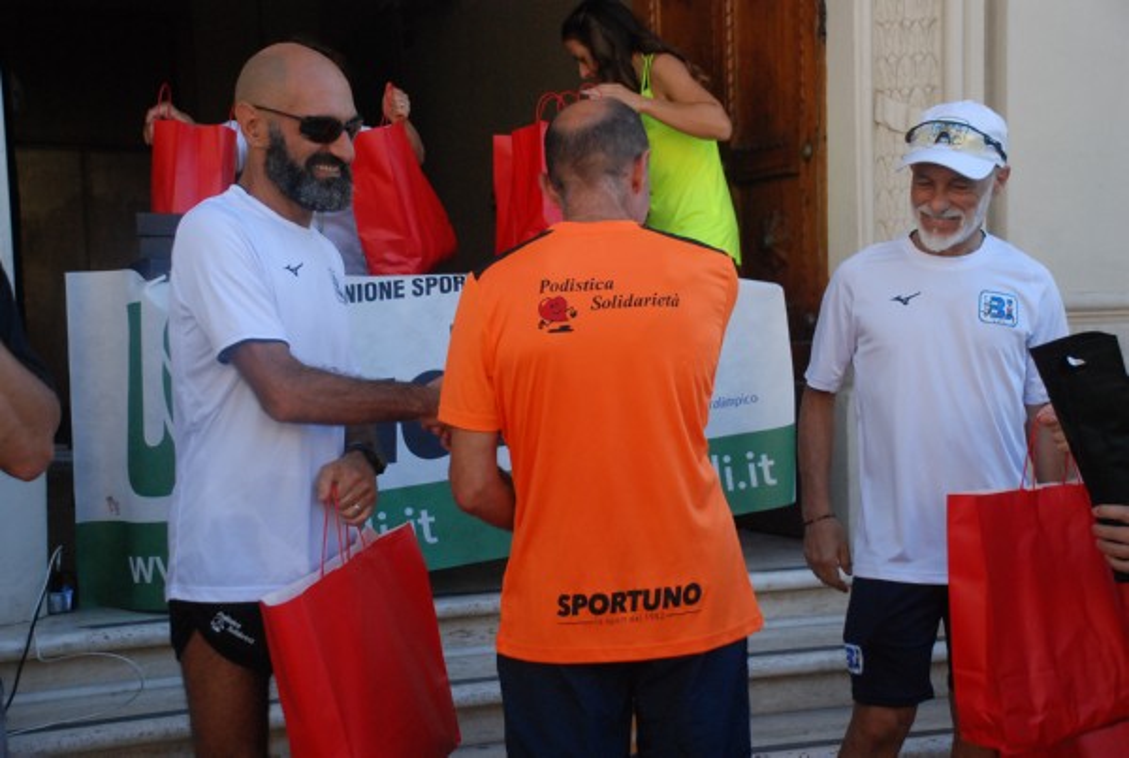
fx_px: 1886
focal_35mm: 60
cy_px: 379
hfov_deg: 33.3
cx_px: 564
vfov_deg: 22.7
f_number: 4.5
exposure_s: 1/1000
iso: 1000
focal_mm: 40
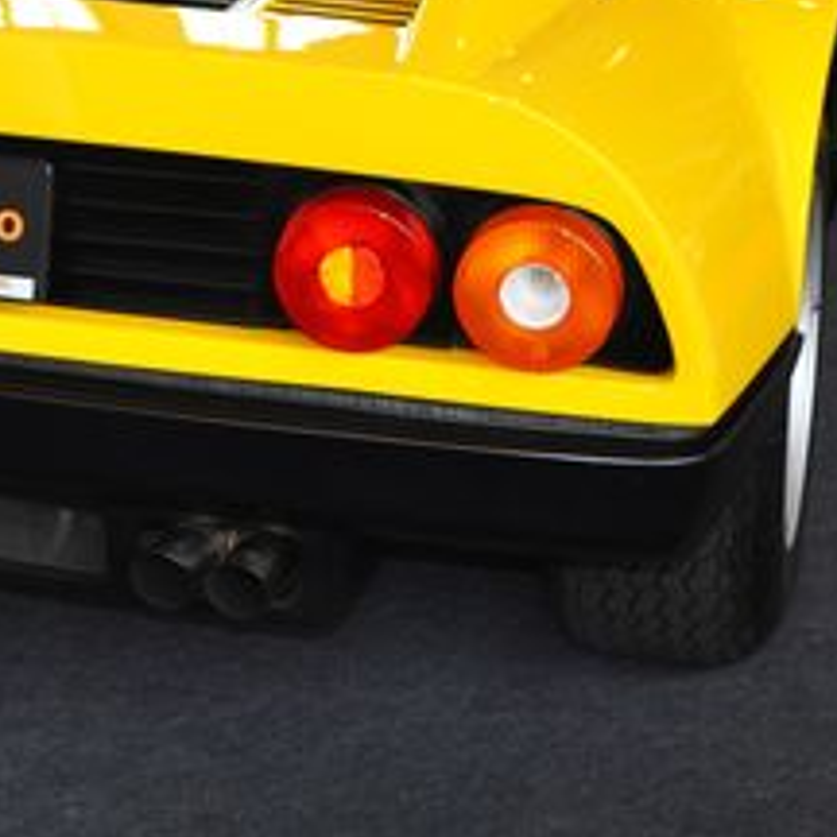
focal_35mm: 99
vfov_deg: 17.4
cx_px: 101
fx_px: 2708
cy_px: 126
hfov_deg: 17.3
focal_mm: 28
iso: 800
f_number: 3.5
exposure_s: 1/80
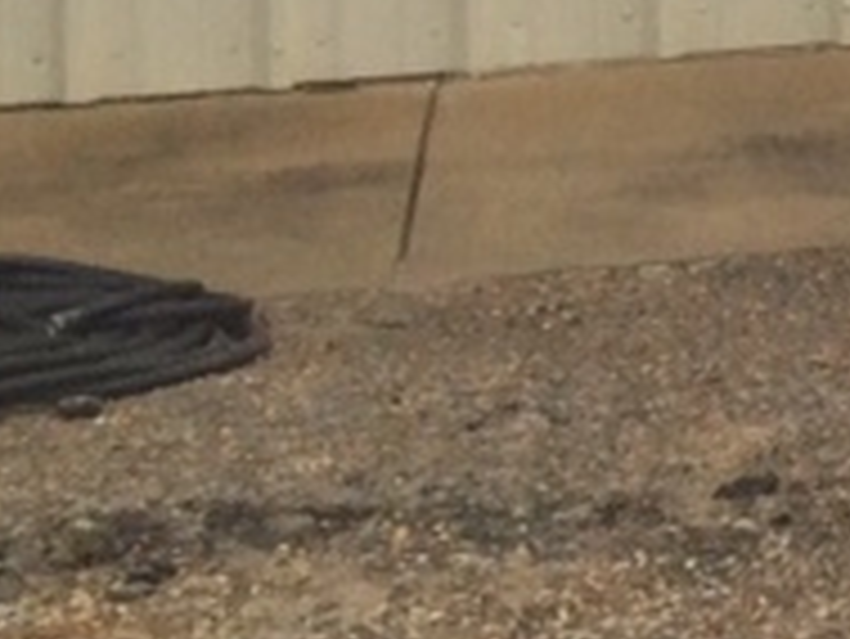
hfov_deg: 8.4
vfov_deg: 7.3
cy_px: -626
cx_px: 2577
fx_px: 4816
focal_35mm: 196
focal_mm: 4.15
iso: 32
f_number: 2.2
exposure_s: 1/366
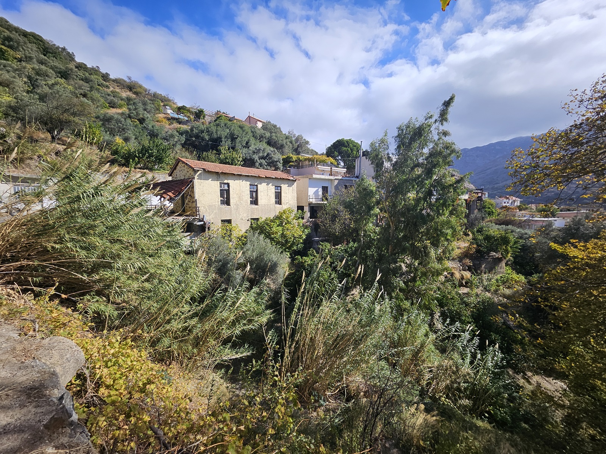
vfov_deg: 89.9
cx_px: 303
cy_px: 227
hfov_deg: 106.2
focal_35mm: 13
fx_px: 228
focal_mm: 1.74
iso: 32
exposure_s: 1/1160
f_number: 2.2
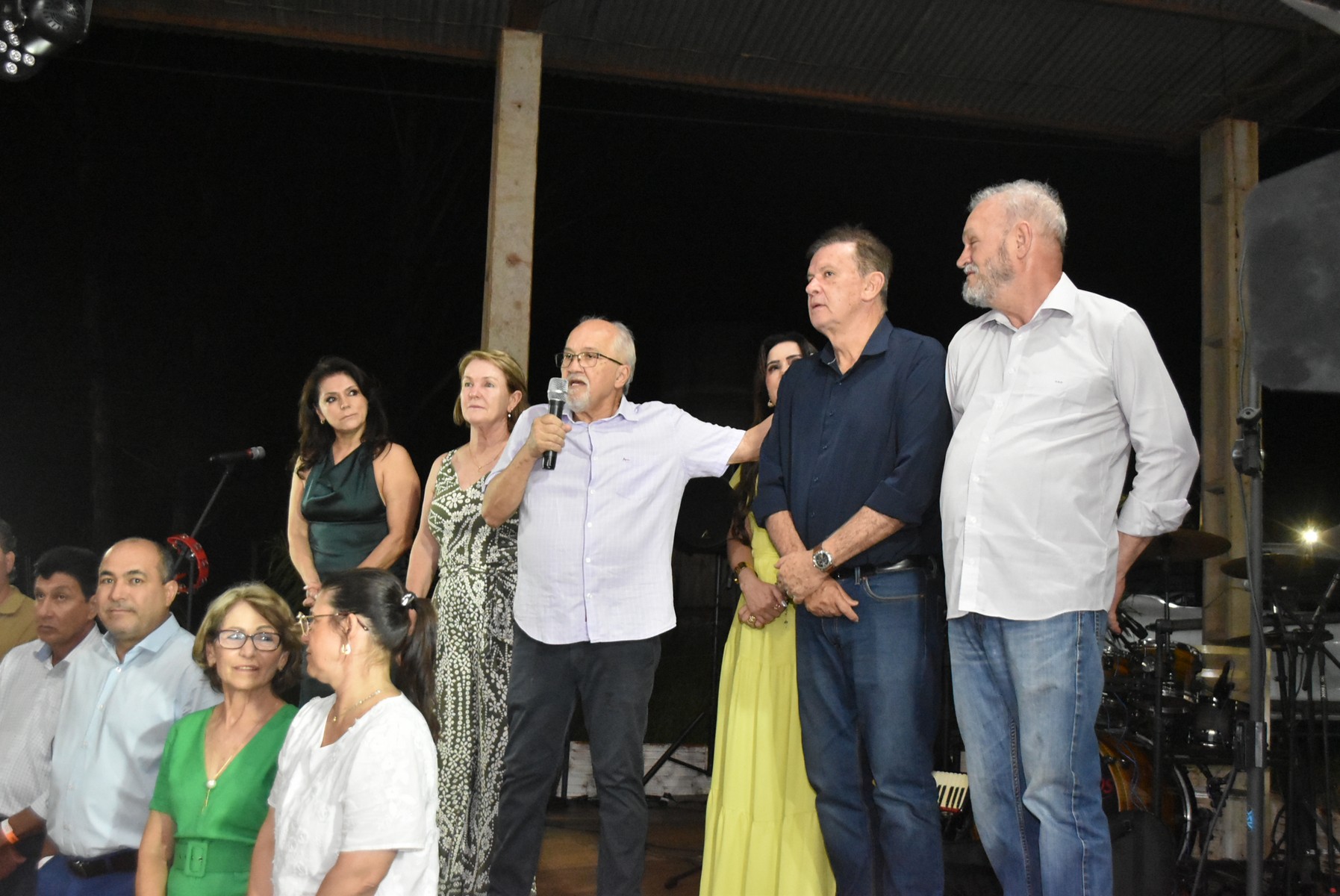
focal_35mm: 39
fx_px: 1453
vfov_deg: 34.3
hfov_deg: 49.5
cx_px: 670
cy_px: 448
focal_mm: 26
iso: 6400
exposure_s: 1/80
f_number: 5
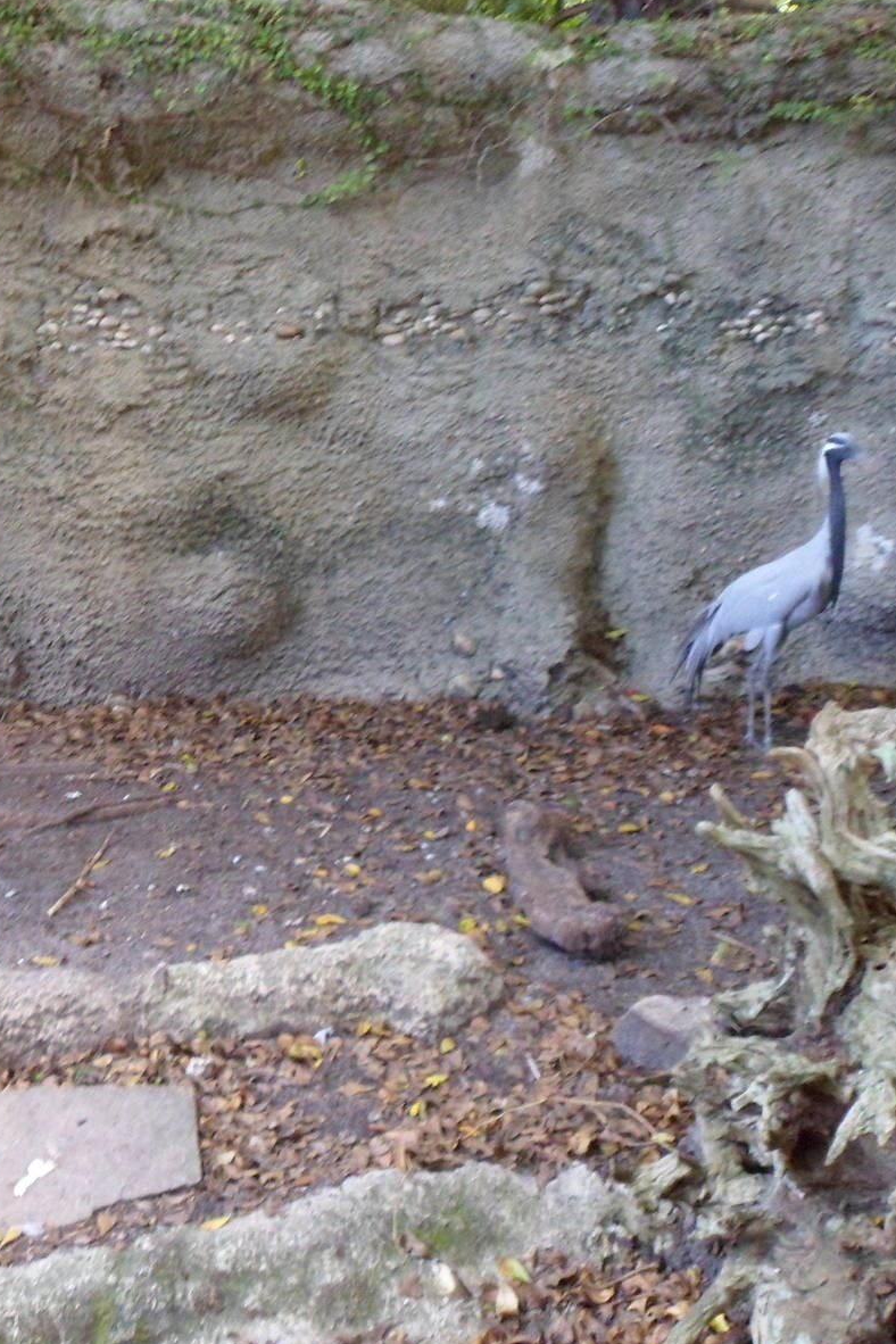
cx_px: 149
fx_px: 1419
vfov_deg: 50.7
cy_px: 677
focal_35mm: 38
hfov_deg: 33.8
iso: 400
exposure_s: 1/20
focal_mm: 4.9
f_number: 3.3
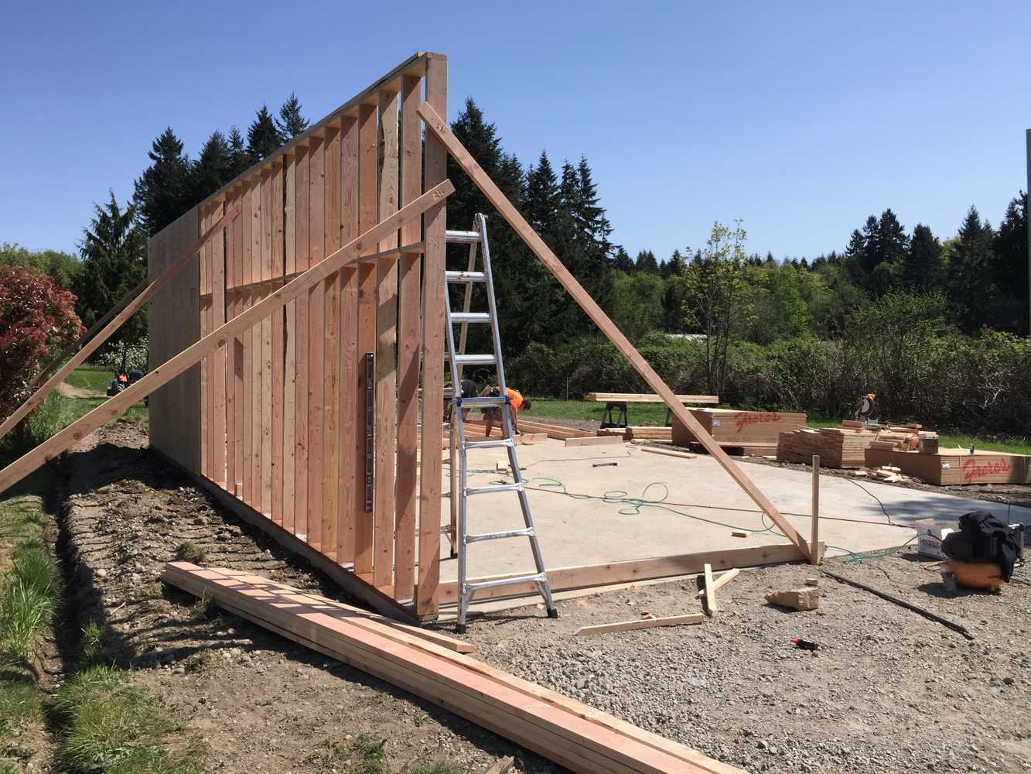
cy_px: 387
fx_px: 864
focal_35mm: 29
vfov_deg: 48.2
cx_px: 516
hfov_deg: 61.7
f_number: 2.2
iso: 32
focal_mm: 4.15
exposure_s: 1/2198
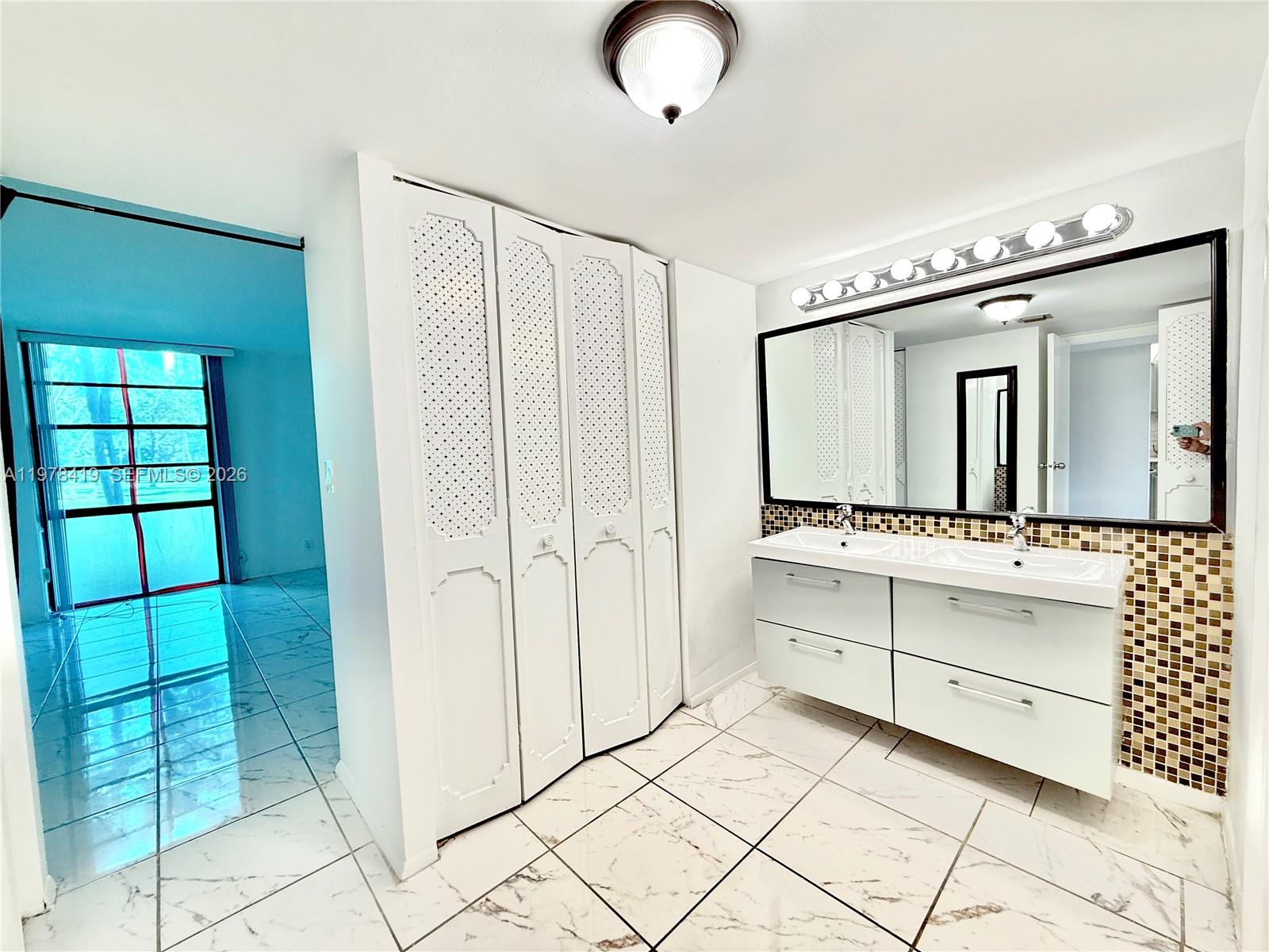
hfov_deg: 102.1
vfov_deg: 85.7
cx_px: 634
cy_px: 476
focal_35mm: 14
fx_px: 513
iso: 160
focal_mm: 2.22
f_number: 2.2
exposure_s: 1/120
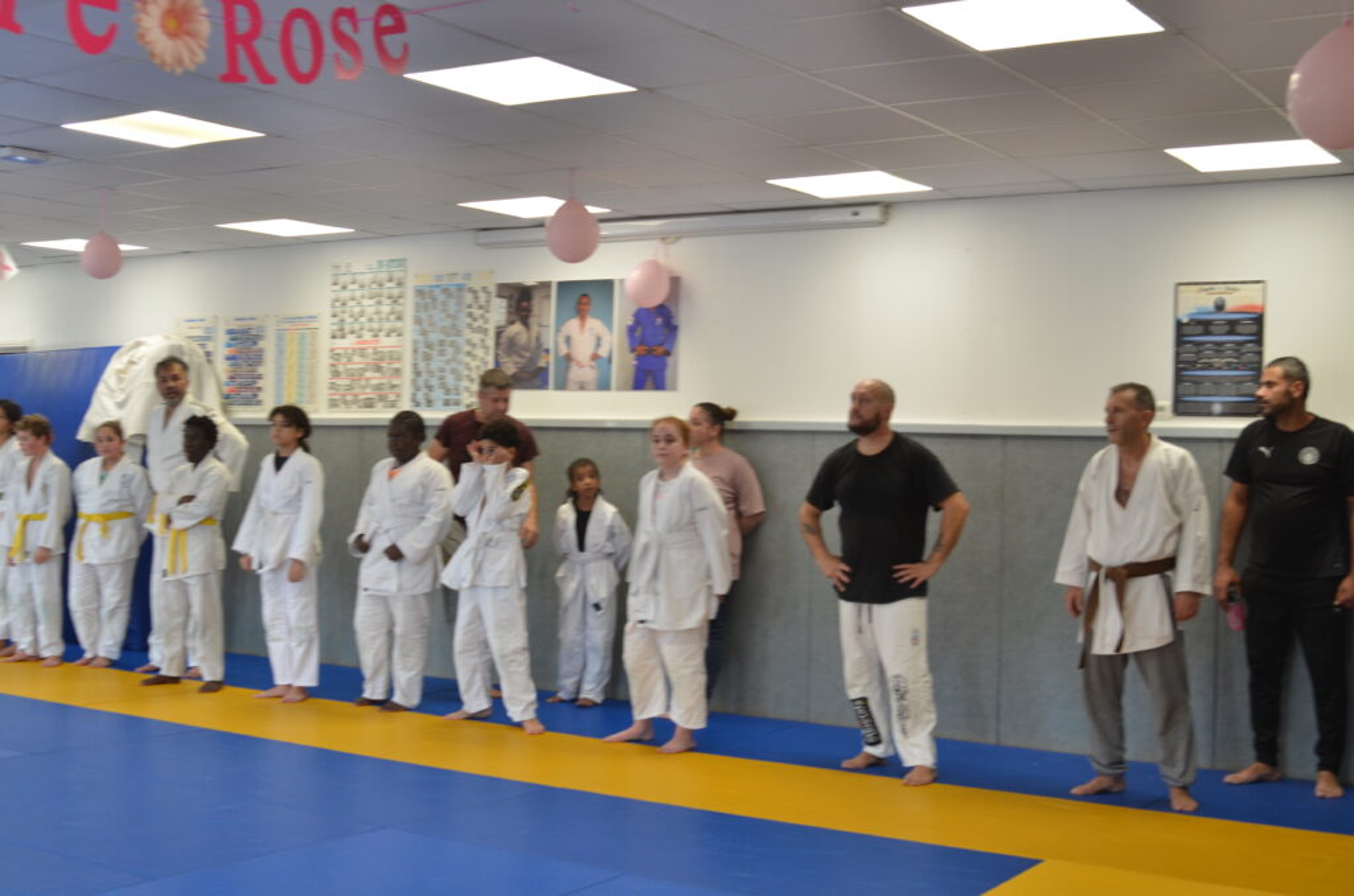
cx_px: 677
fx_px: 1576
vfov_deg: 31.7
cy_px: 448
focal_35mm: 42
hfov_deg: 46.5
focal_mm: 28
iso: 400
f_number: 4.5
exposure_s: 1/80
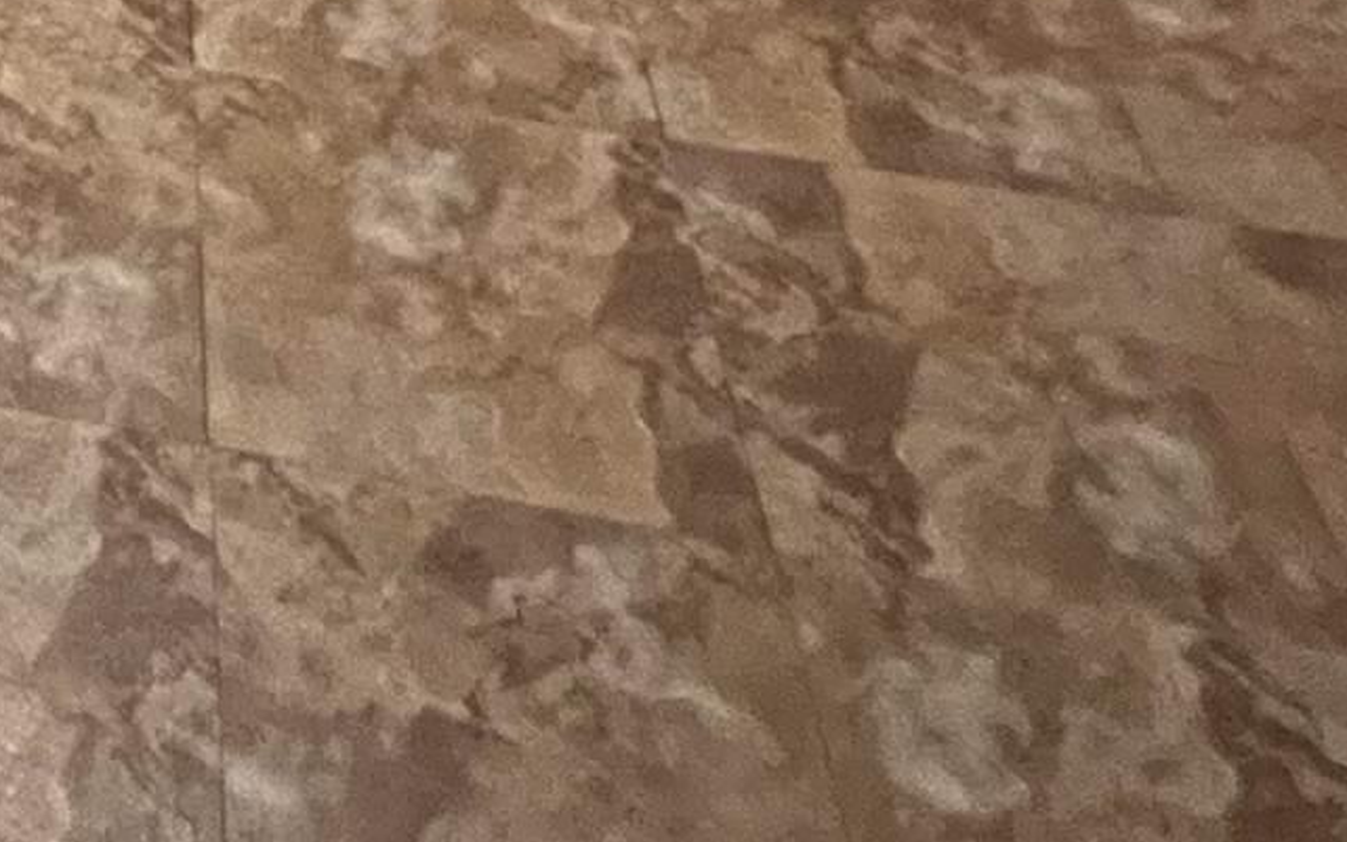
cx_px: -517
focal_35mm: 66
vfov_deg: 14.5
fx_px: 2424
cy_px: -1071
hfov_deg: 25.5
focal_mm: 1.57
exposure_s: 1/60
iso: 1000
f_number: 1.8
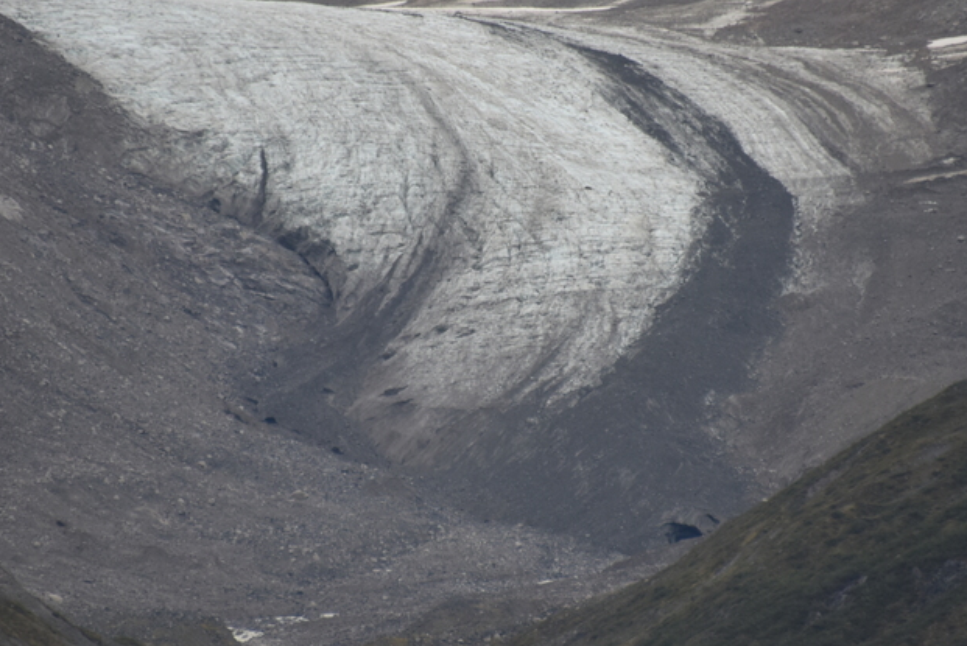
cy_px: 296
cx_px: 476
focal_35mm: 618
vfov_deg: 2.2
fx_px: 16611
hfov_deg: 3.3
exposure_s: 1/640
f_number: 5.6
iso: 400
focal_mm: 300
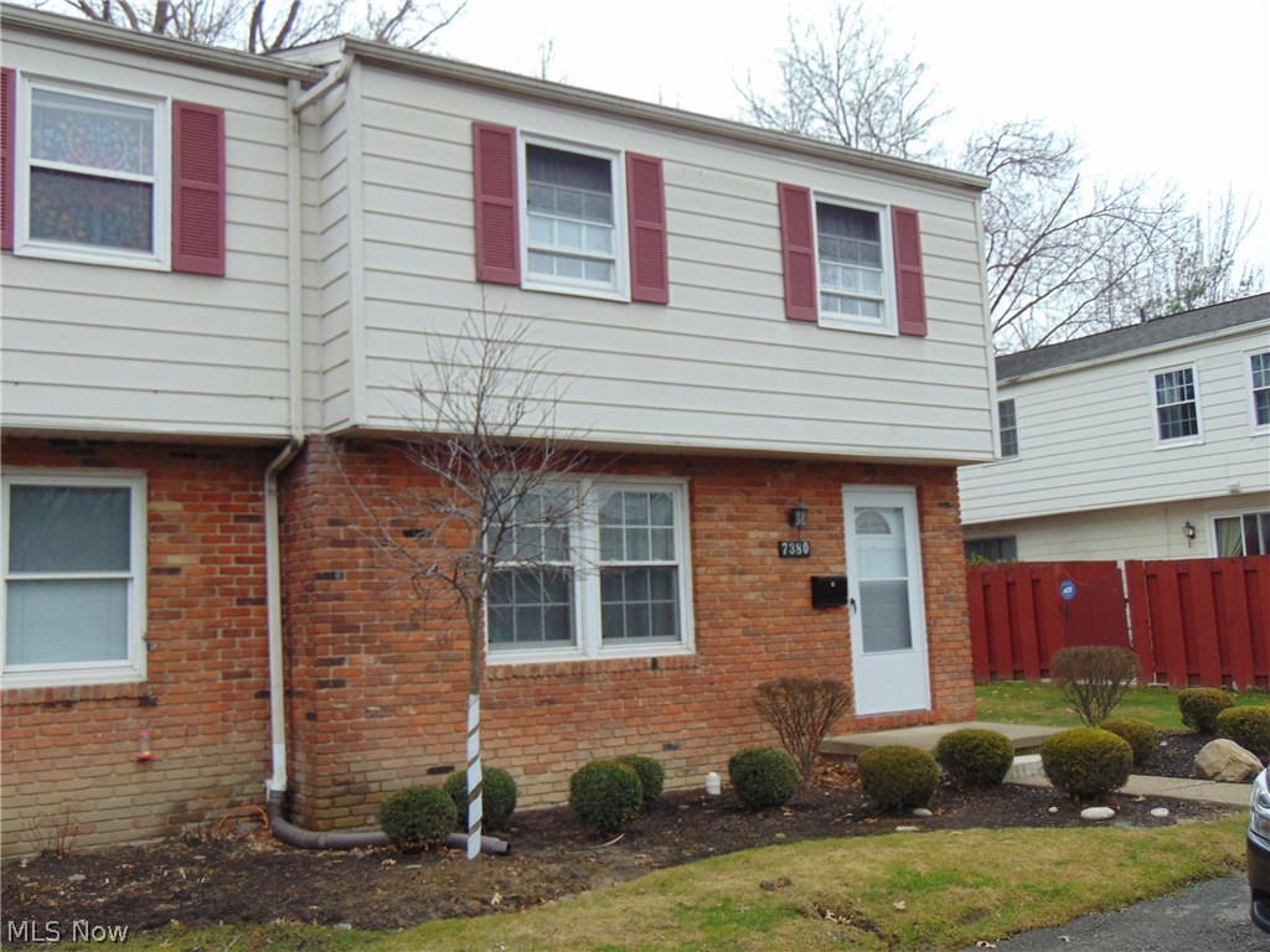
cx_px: 635
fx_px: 1284
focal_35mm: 35
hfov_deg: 52.6
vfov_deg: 40.7
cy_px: 476
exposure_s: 1/200
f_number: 3.2
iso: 80
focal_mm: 6.3
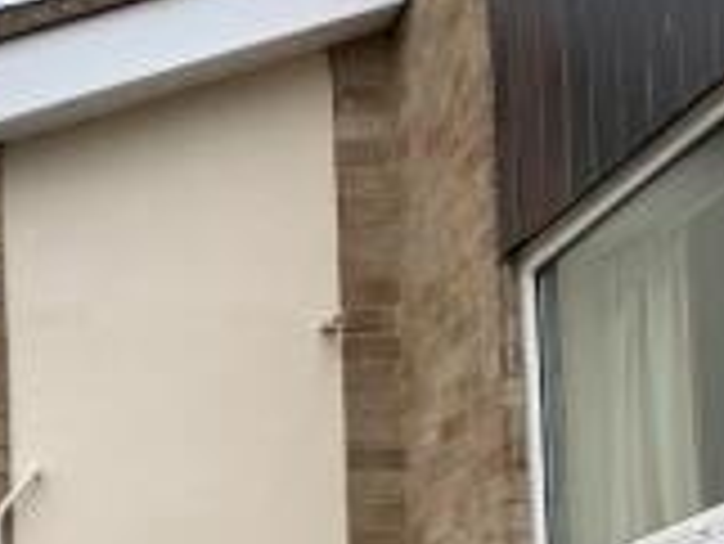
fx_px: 1967
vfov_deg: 14.5
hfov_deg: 20.0
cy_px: 852
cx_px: -52
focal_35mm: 94
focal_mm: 4.25
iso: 25
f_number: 1.8
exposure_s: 1/749
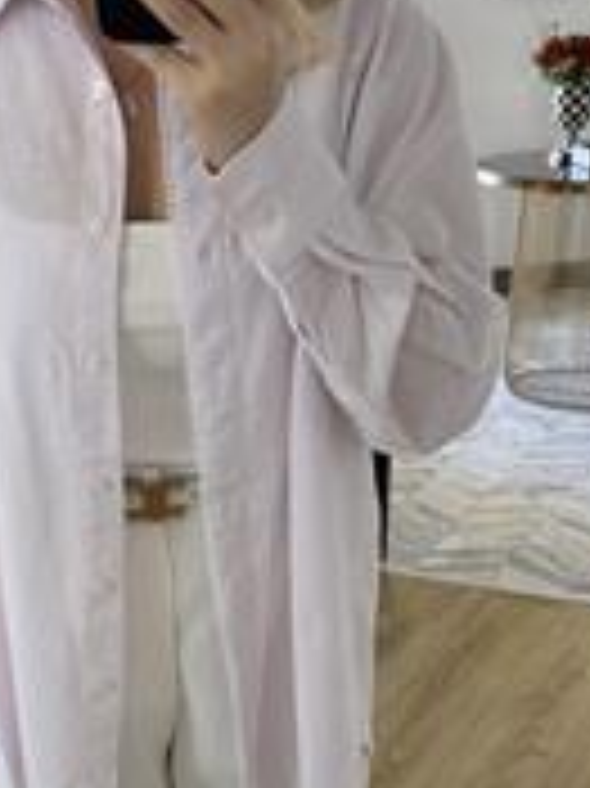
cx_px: 180
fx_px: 1251
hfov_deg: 26.3
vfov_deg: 33.0
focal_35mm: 55
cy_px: 720
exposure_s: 1/71
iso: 200
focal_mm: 6.76
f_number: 1.78
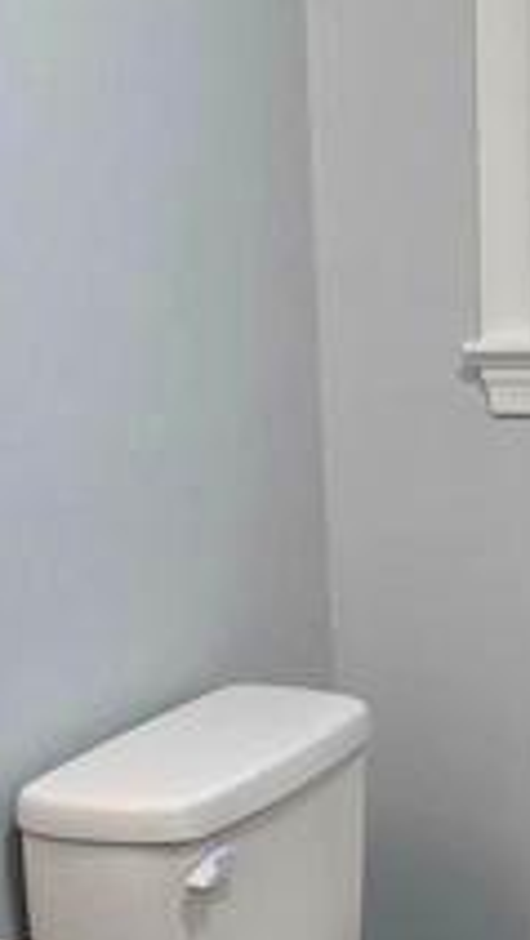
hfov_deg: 13.2
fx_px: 2269
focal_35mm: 91
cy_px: 628
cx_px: 58
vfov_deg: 23.3
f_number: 1.7
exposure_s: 1/120
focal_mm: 6.3
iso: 64
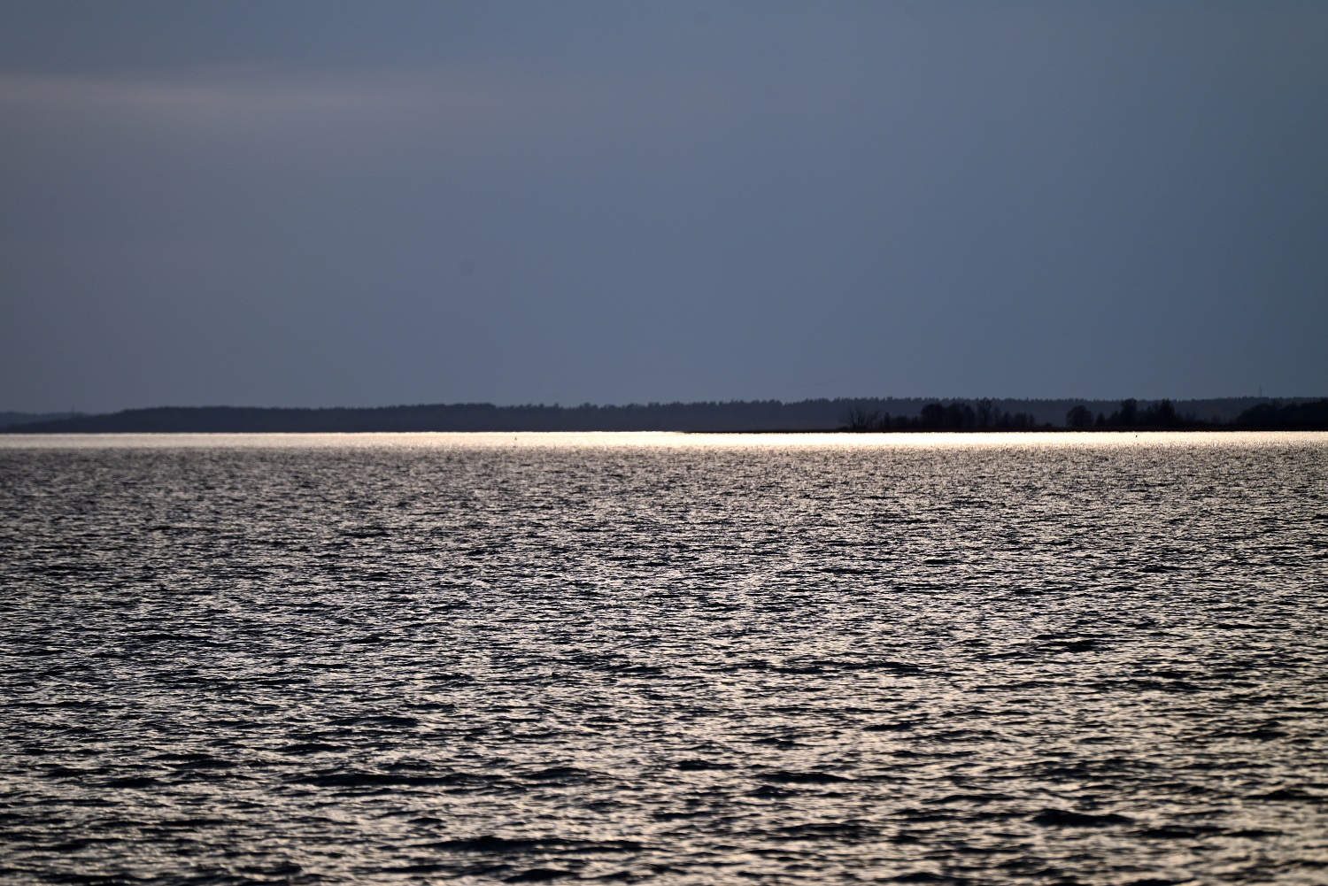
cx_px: 664
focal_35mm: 300
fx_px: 11069
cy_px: 443
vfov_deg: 4.6
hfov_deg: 6.9
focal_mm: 300
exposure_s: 1/1000
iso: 220
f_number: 5.6
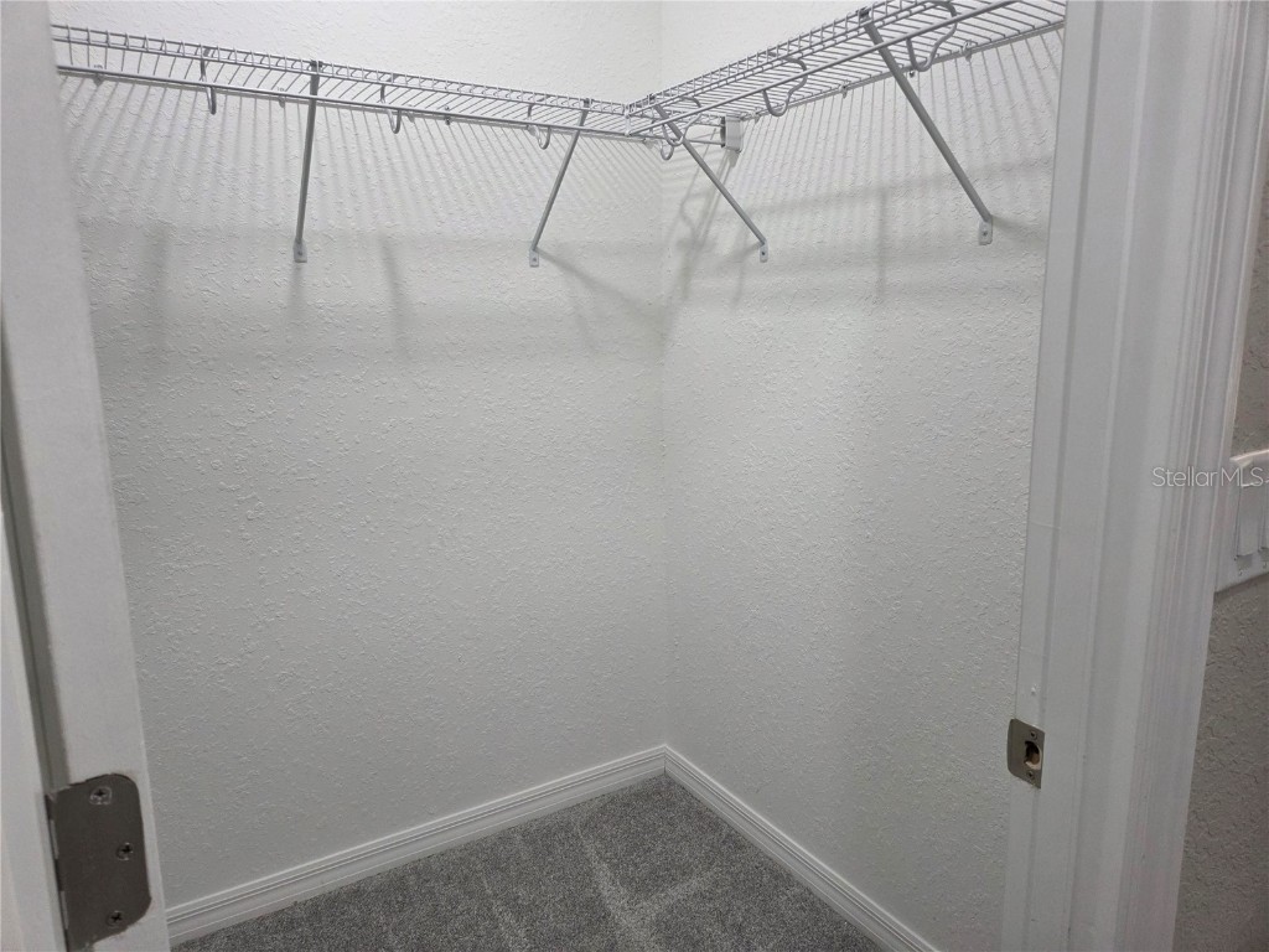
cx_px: 634
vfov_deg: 58.9
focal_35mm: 23
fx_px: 843
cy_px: 476
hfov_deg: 73.9
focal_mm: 5.4
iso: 320
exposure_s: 1/120
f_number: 1.8
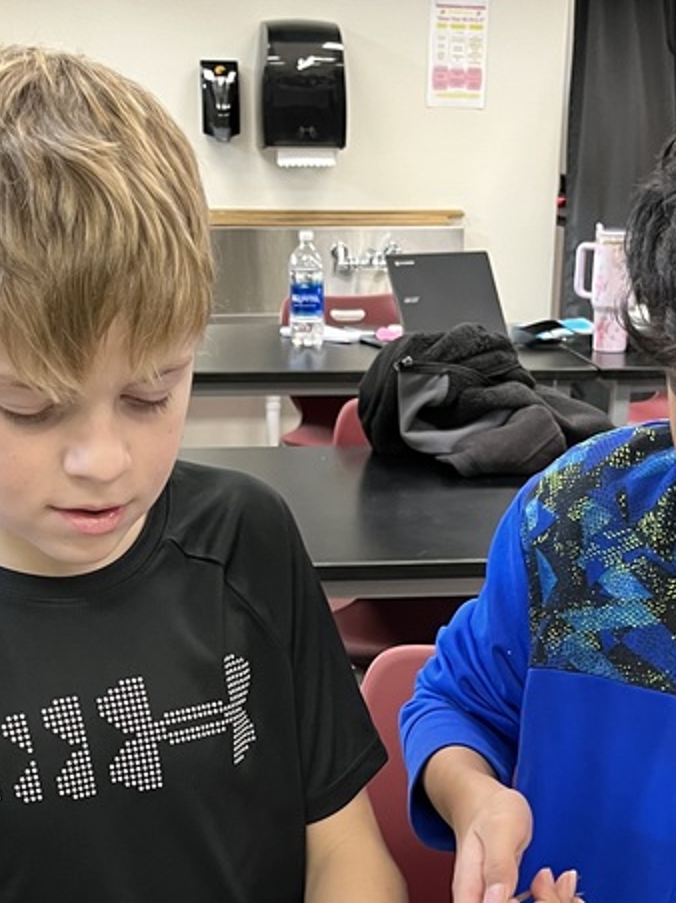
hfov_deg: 24.8
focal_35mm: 59
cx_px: 376
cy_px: 855
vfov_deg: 30.8
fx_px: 1537
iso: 125
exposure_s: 1/97
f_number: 1.6
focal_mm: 5.1
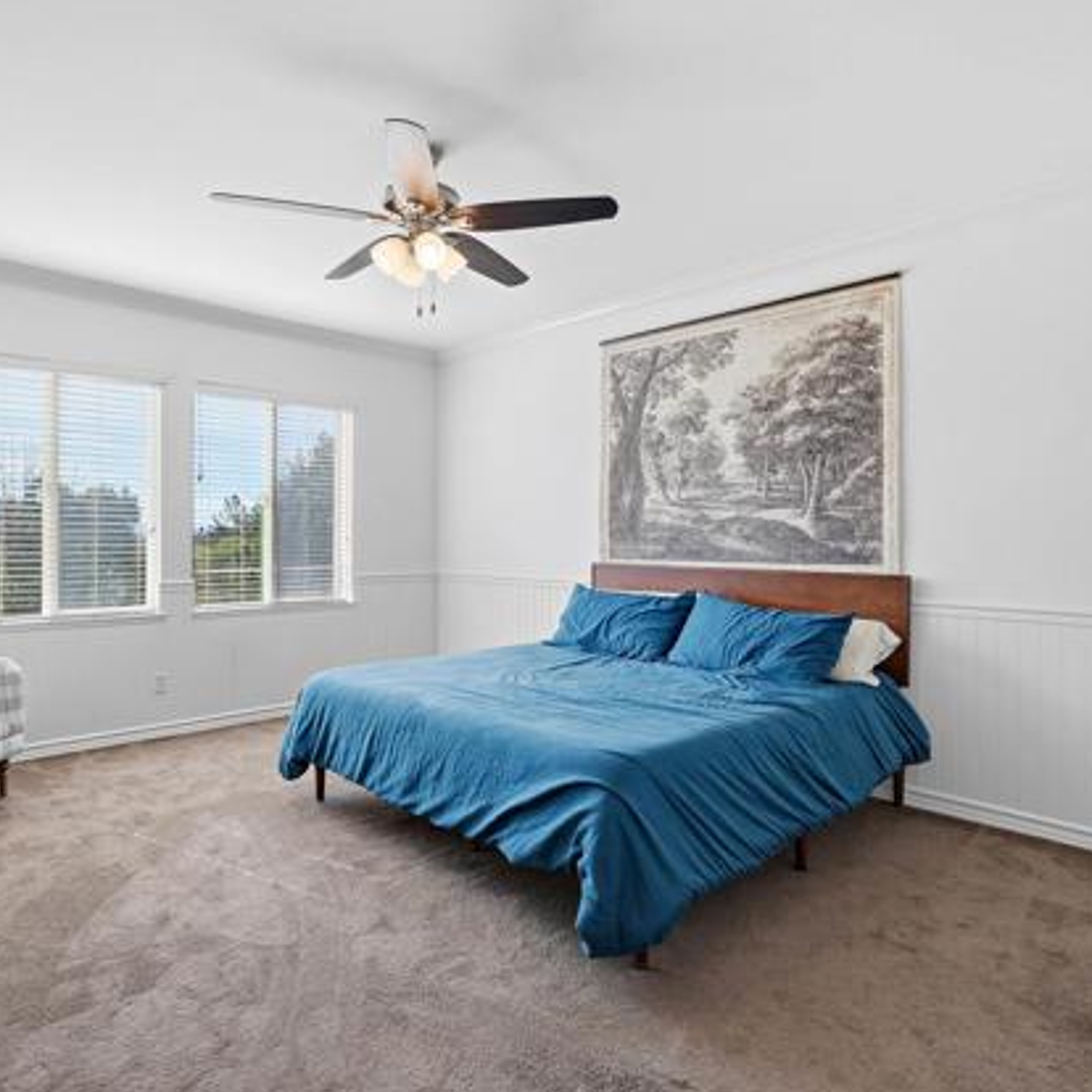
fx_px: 749
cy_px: 534
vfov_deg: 72.1
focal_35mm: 21
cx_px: 493
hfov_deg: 72.0
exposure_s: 1/15
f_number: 4.5
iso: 100
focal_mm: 16
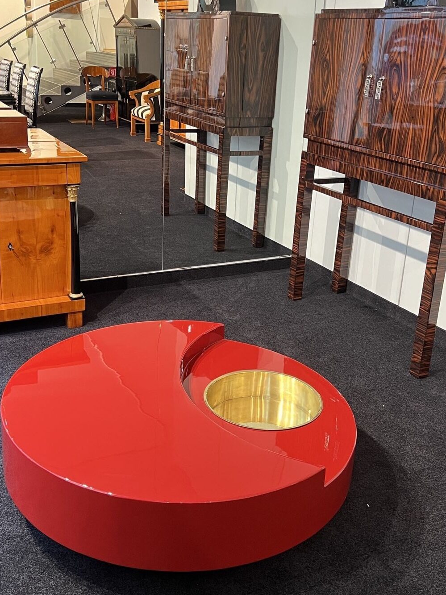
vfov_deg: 47.8
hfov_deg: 36.8
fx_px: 670
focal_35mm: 39
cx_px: 217
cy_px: 279
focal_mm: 5.7
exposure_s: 1/50
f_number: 1.5
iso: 200
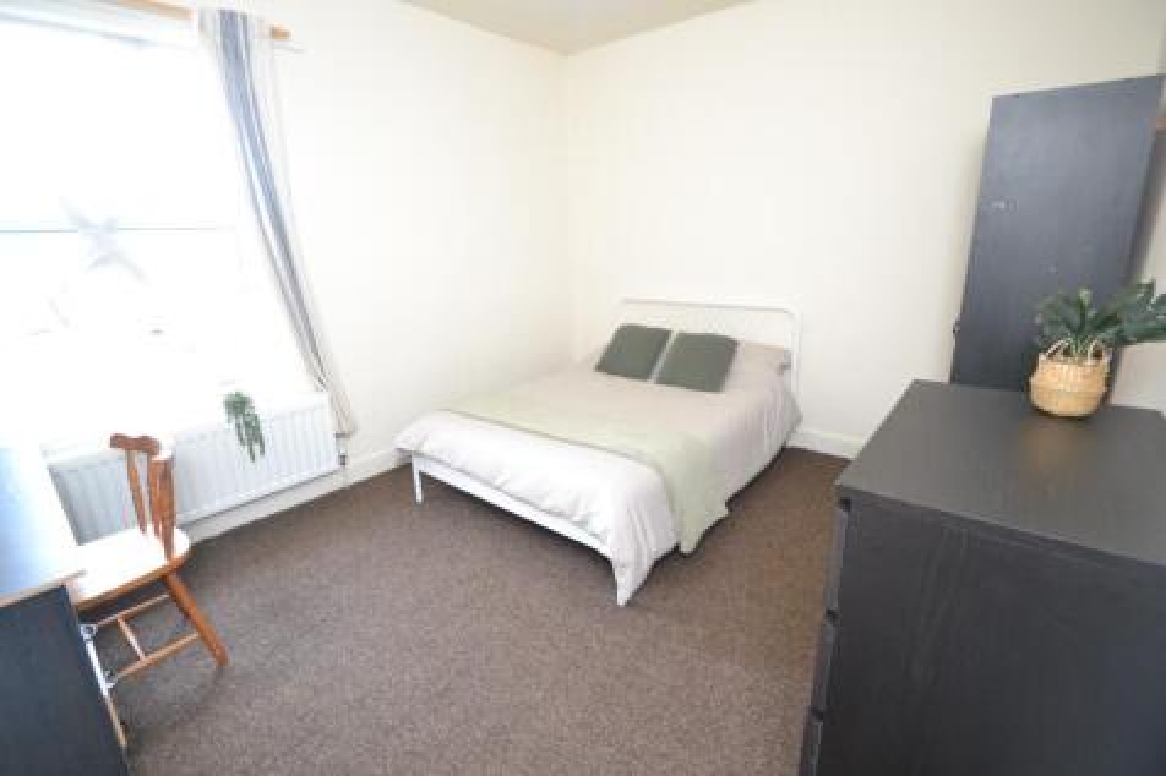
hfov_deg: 100.4
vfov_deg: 77.3
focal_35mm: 15
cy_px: 388
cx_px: 583
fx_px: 486
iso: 500
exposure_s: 1/60
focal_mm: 10
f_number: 3.5
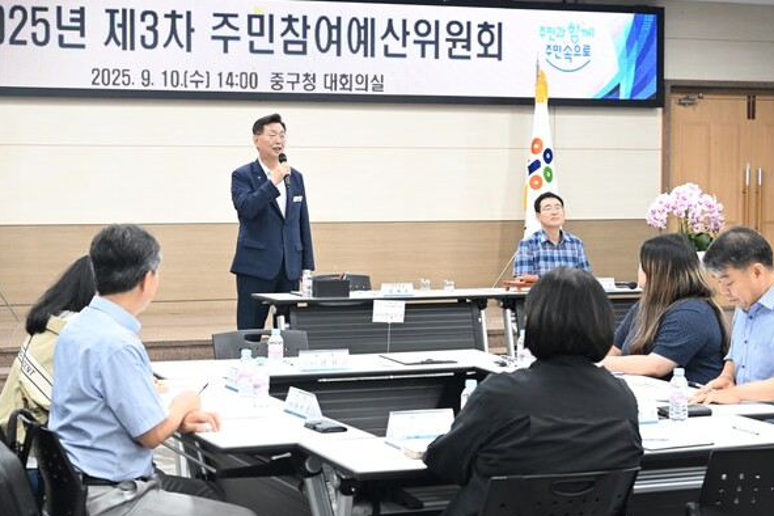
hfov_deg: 31.4
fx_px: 1376
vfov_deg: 21.2
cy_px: 261
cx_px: 389
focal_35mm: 64
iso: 4000
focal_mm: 63
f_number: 6
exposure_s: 1/125
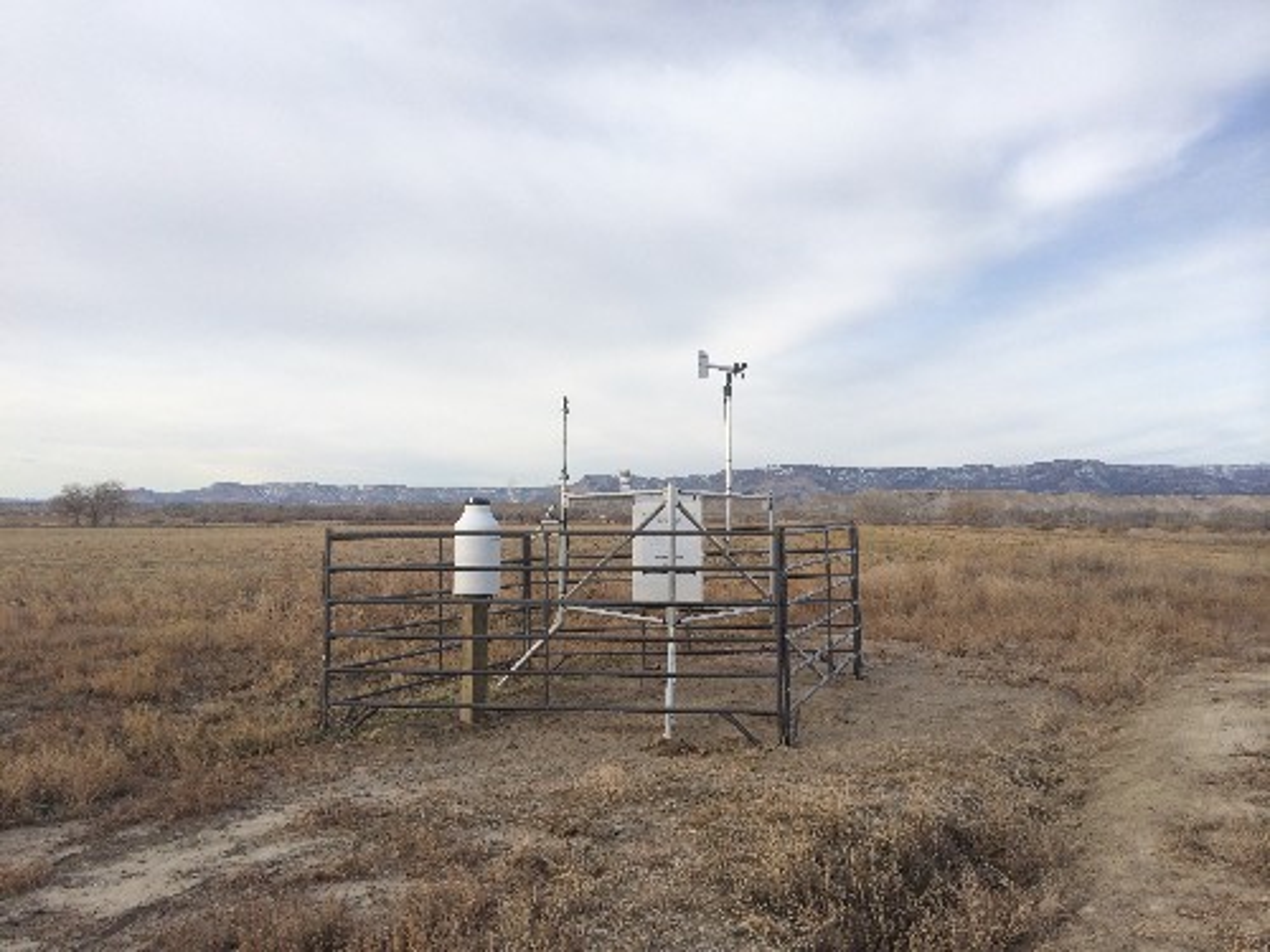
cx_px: 635
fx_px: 1101
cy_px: 476
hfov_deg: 60.0
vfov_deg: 46.8
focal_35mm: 30
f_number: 2.2
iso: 32
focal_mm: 4.12
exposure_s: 1/1580
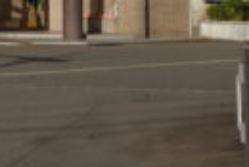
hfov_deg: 11.5
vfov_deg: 7.5
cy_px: -116
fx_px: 1233
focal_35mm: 178
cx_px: 30
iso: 125
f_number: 5.6
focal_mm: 18.4
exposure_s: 1/100
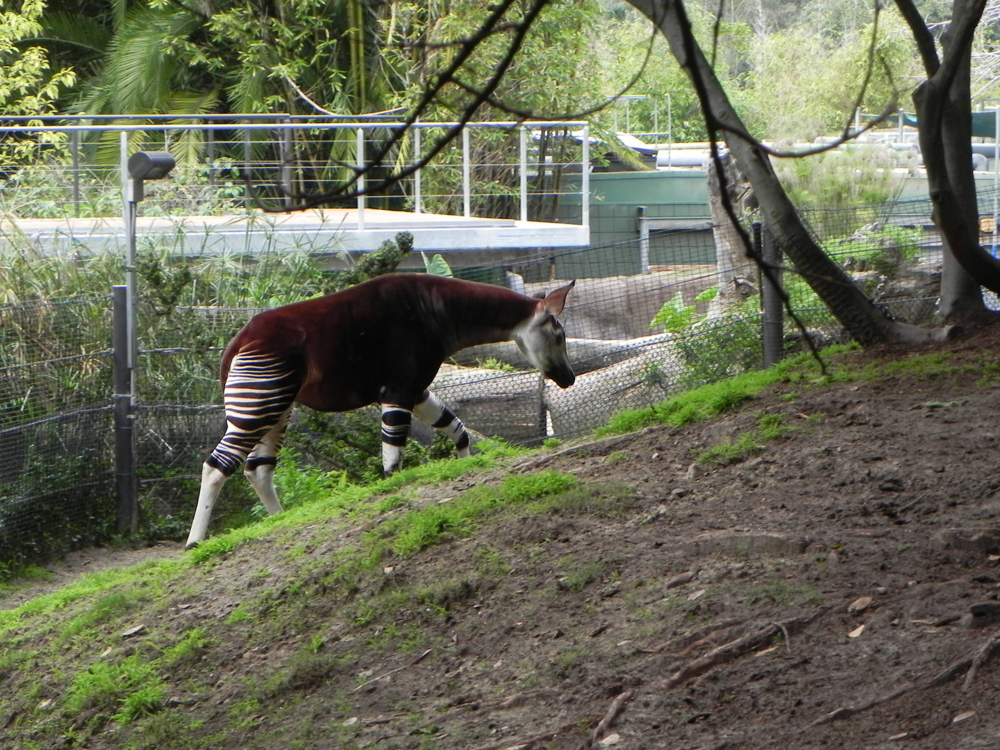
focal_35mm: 117
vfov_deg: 12.7
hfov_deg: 16.8
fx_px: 3380
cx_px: 500
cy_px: 375
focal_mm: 20.8
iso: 160
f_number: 4
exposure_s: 1/66.6
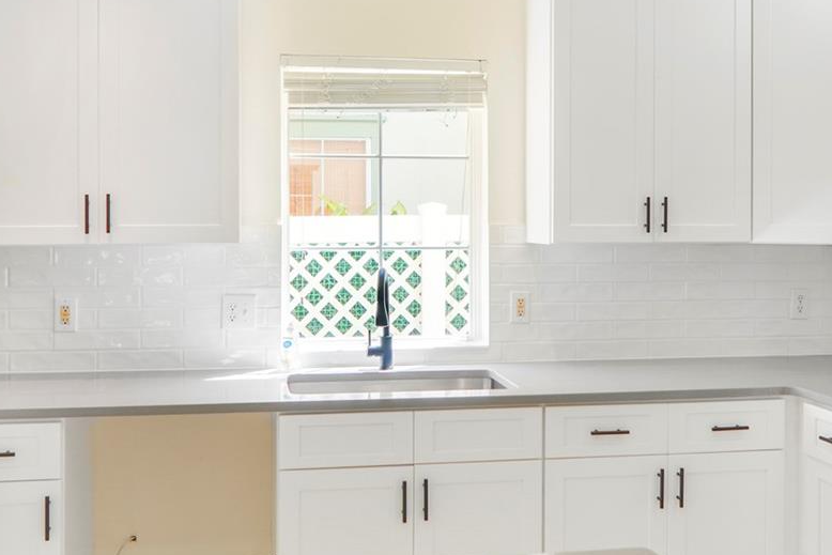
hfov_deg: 51.9
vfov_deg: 35.8
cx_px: 397
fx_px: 855
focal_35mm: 37
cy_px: 214
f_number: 3.2
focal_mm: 12
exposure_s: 1/100
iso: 100
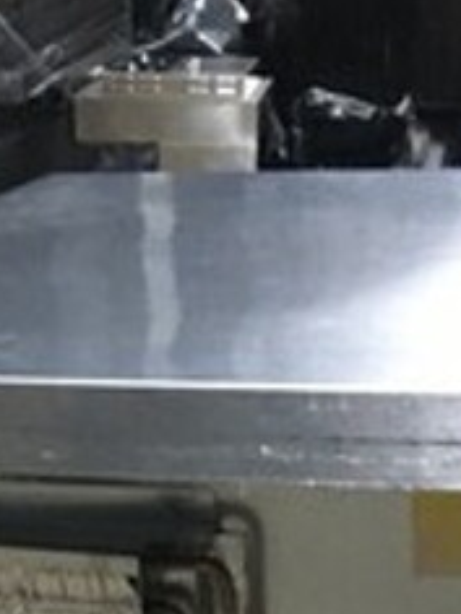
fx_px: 1776
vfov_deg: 17.3
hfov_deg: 14.8
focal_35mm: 100
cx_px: 195
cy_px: 974
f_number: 2.2
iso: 200
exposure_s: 1/15
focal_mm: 4.15
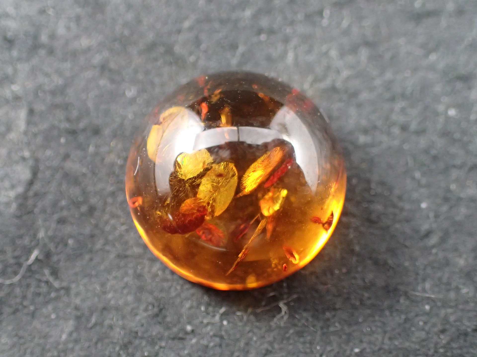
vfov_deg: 19.9
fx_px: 1020
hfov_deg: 26.3
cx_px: 238
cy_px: 178
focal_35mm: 74
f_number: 4.2
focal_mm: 13.47
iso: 1250
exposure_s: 1/80
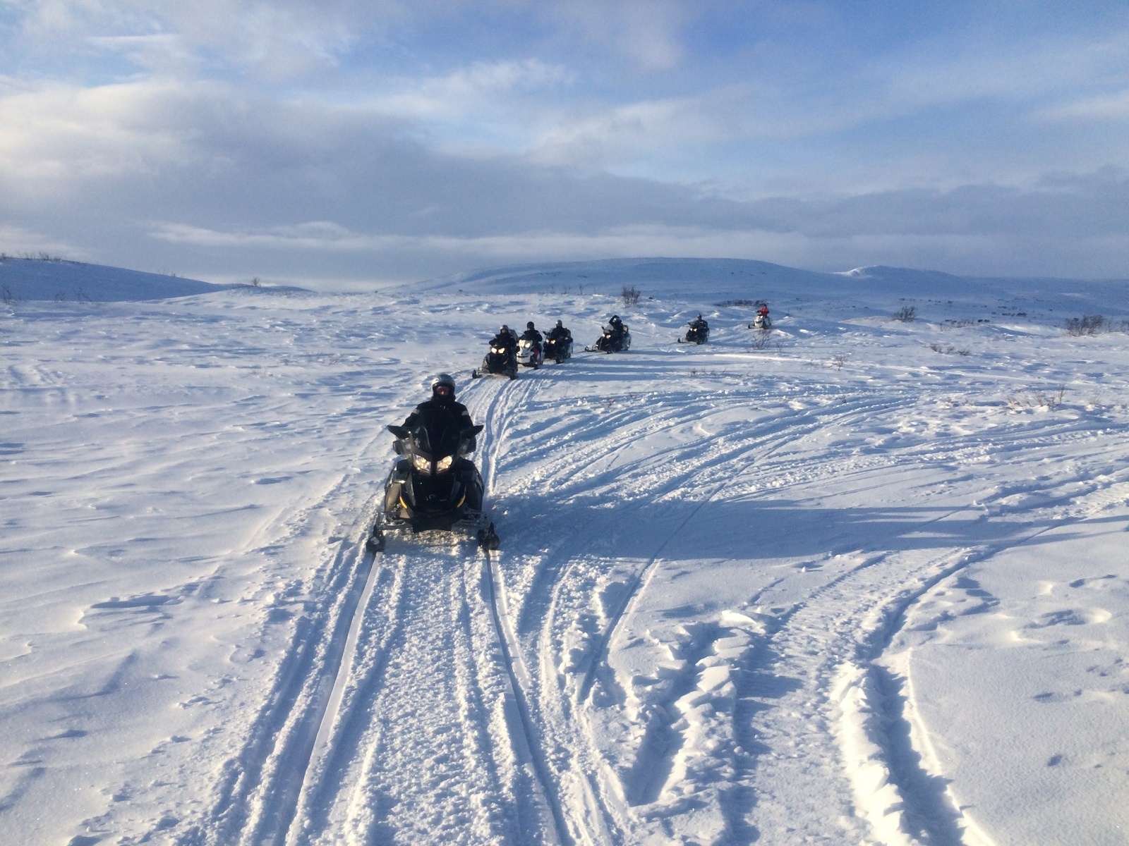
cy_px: 423
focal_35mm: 29
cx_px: 564
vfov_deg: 48.2
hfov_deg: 61.7
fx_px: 946
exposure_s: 1/2053
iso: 32
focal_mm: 4.15
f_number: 2.2
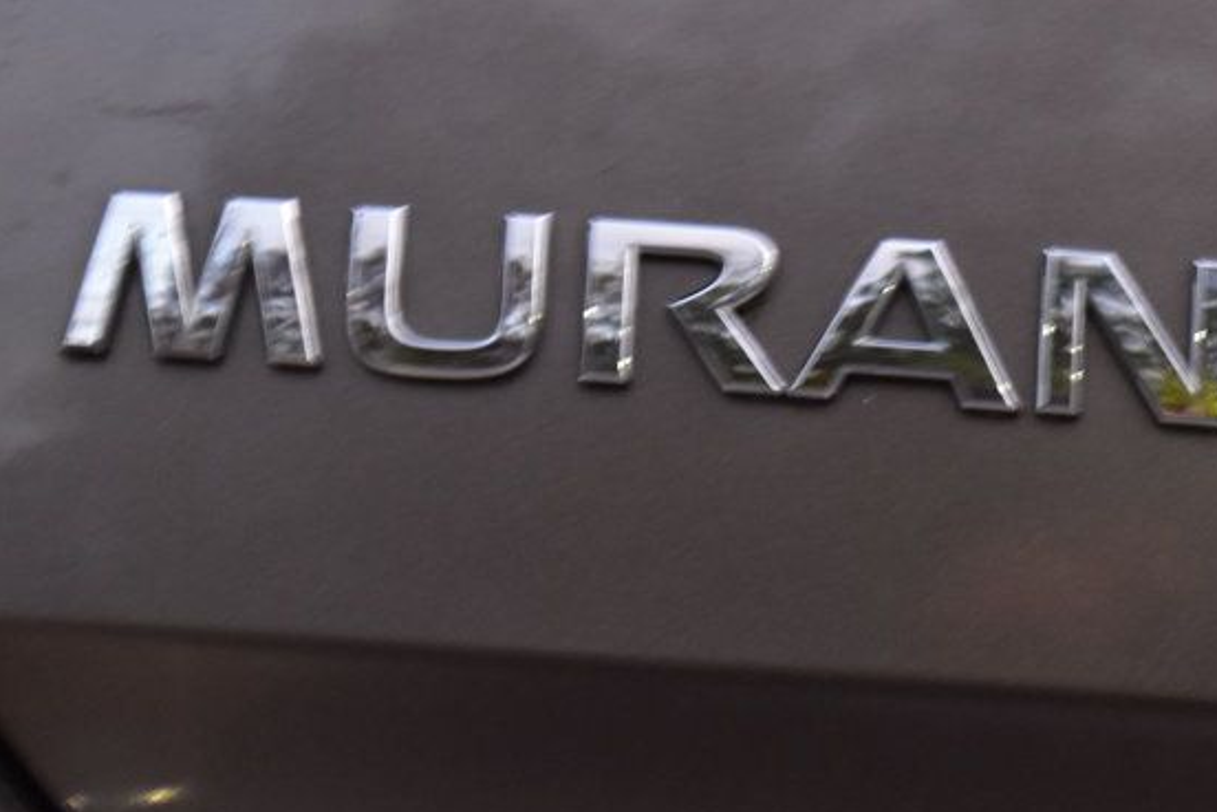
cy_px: 357
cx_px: 948
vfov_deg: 9.0
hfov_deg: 13.4
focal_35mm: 153
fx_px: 5169
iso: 1600
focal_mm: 55
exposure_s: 1/3
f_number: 5.6
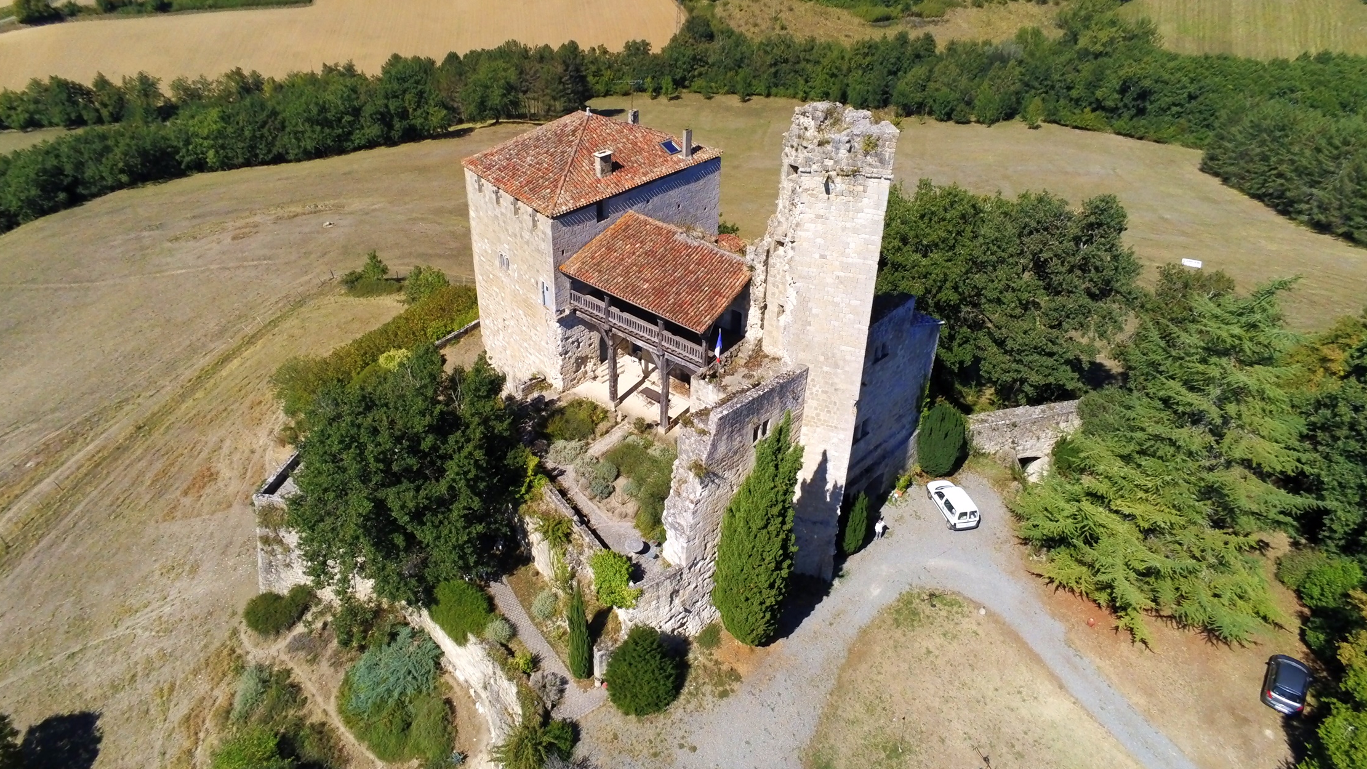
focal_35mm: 26
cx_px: 668
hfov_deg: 71.9
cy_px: 325
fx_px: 942
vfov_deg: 44.2
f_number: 2.4
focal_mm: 4
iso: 100
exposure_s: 1/1992
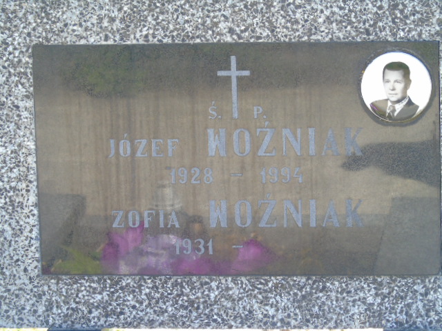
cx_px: 221
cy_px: 166
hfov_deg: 10.6
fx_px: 2375
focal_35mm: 186
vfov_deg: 8.0
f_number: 5
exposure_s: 1/125
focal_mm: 33
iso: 250
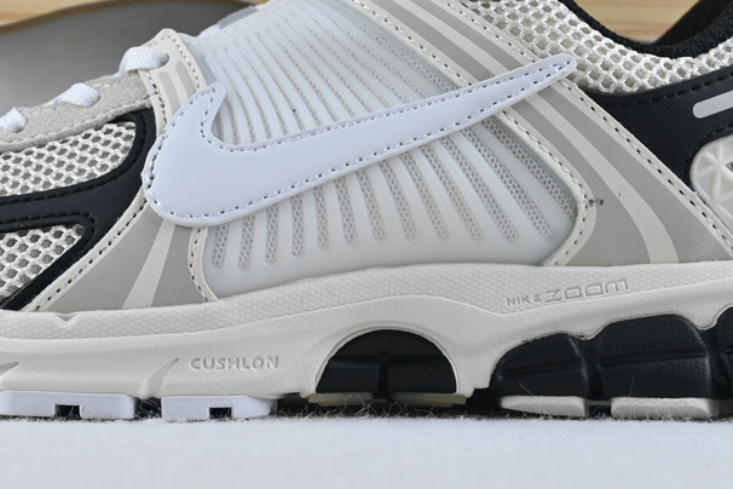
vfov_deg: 13.9
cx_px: 322
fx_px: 1995
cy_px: 165
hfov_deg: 20.8
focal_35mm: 98
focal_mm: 33
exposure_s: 1/50
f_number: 5
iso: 100
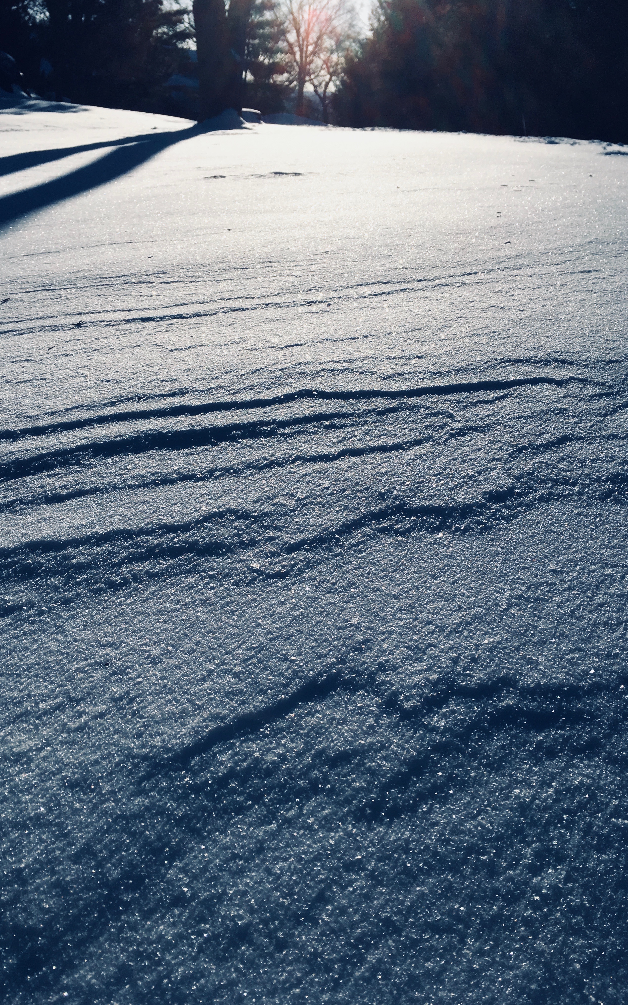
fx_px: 849
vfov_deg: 61.2
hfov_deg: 40.5
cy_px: 501
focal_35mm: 31
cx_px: 276
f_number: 2.2
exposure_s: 1/4808
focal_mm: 4.15
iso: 25
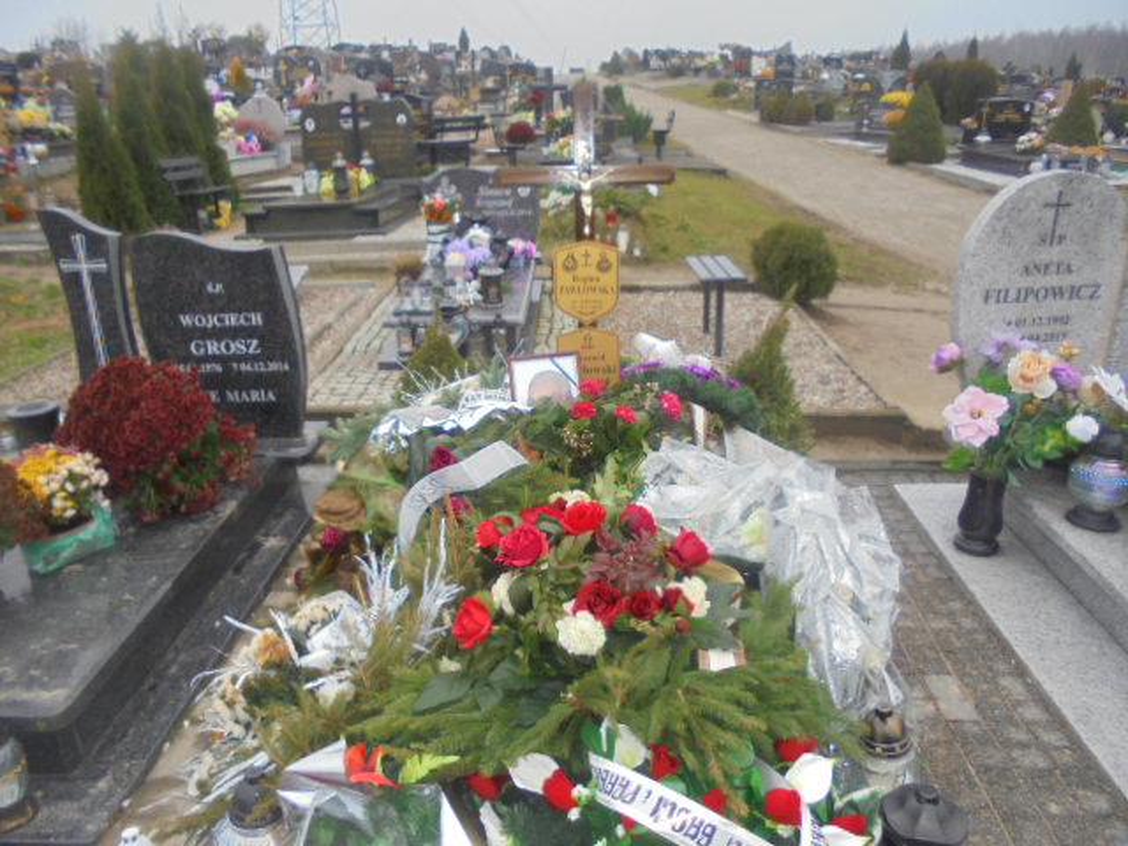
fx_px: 847
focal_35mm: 26
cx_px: 564
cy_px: 423
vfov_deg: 53.1
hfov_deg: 67.3
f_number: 3.5
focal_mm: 4.6
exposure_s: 1/40
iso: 100
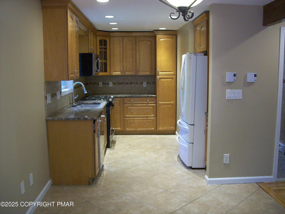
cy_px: 107
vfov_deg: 39.7
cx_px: 142
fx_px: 296
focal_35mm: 36
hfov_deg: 51.4
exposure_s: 1/35.5
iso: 160
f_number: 2.7
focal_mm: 6
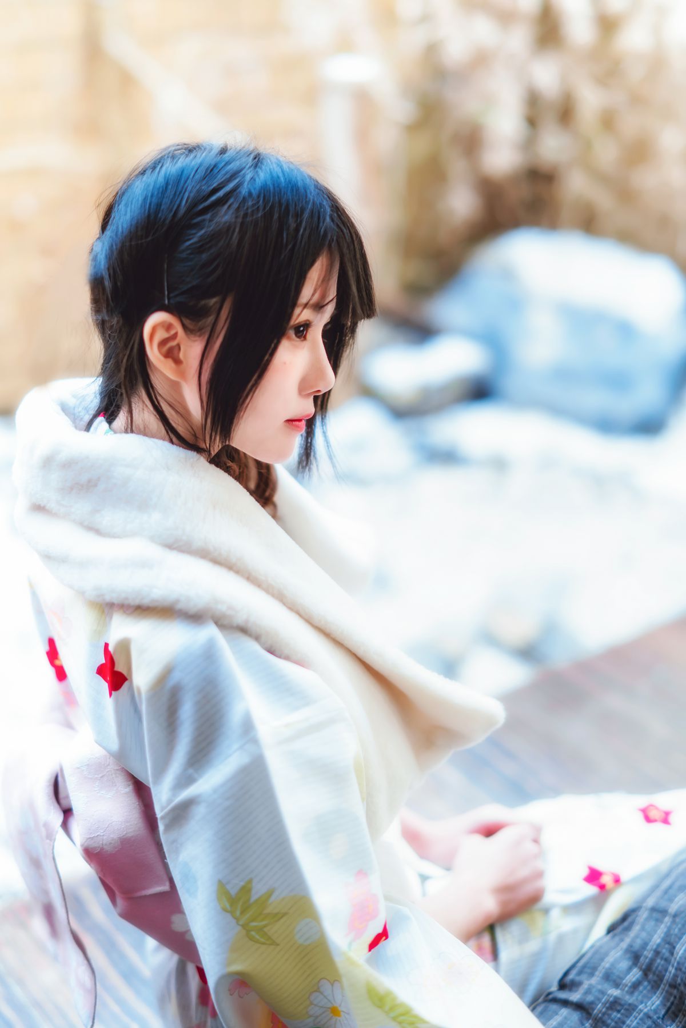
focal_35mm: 50
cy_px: 514
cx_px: 343
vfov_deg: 39.6
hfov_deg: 27.0
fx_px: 1429
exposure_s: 1/160
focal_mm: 50
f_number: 1.4
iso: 200
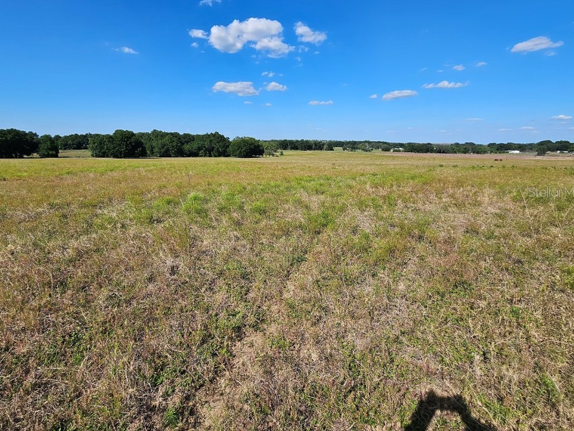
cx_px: 258
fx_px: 249
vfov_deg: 81.5
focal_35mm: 15
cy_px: 192
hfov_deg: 97.8
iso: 50
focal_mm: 2.2
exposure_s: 1/2600
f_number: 2.2
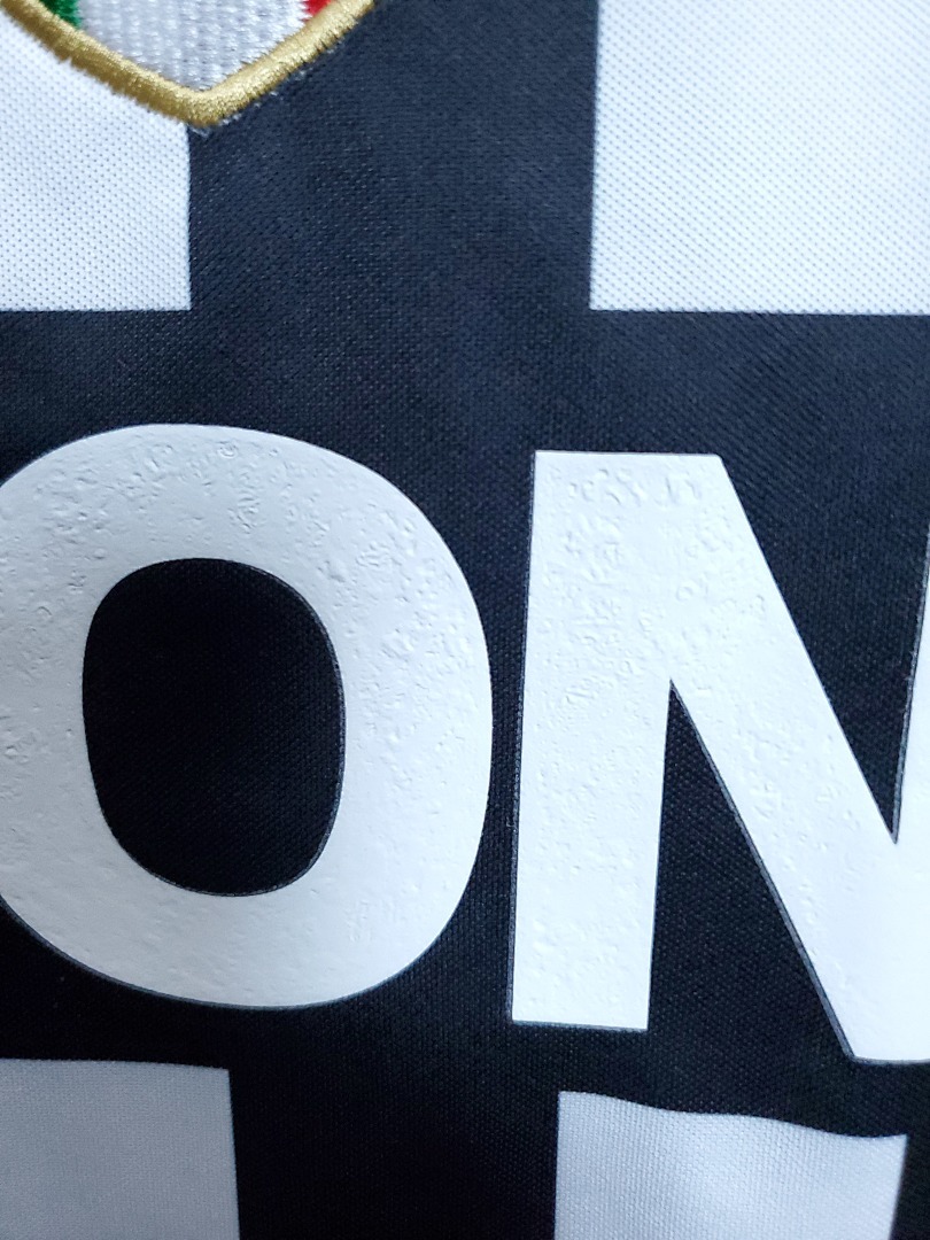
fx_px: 931
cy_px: 620
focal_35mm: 26
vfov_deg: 67.3
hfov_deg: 53.1
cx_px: 465
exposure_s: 1/60
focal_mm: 4.3
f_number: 1.5
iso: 500
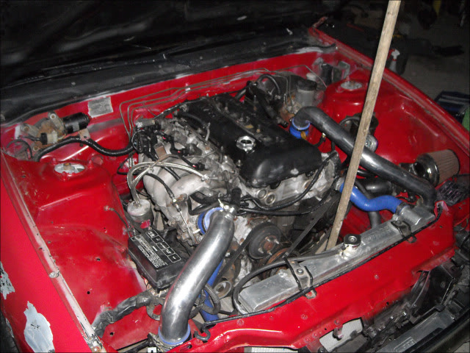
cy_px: 176
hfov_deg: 52.6
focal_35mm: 35
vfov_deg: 40.7
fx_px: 475
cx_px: 235
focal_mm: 5.7
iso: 400
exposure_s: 1/60
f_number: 2.8
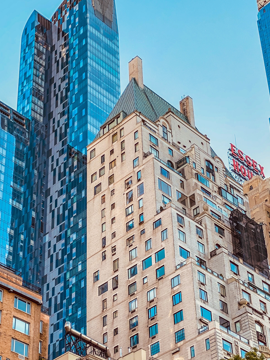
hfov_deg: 18.2
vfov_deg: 24.0
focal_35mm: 81
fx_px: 842
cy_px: 253
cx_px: 157
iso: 20
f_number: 2
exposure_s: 1/122
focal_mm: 6
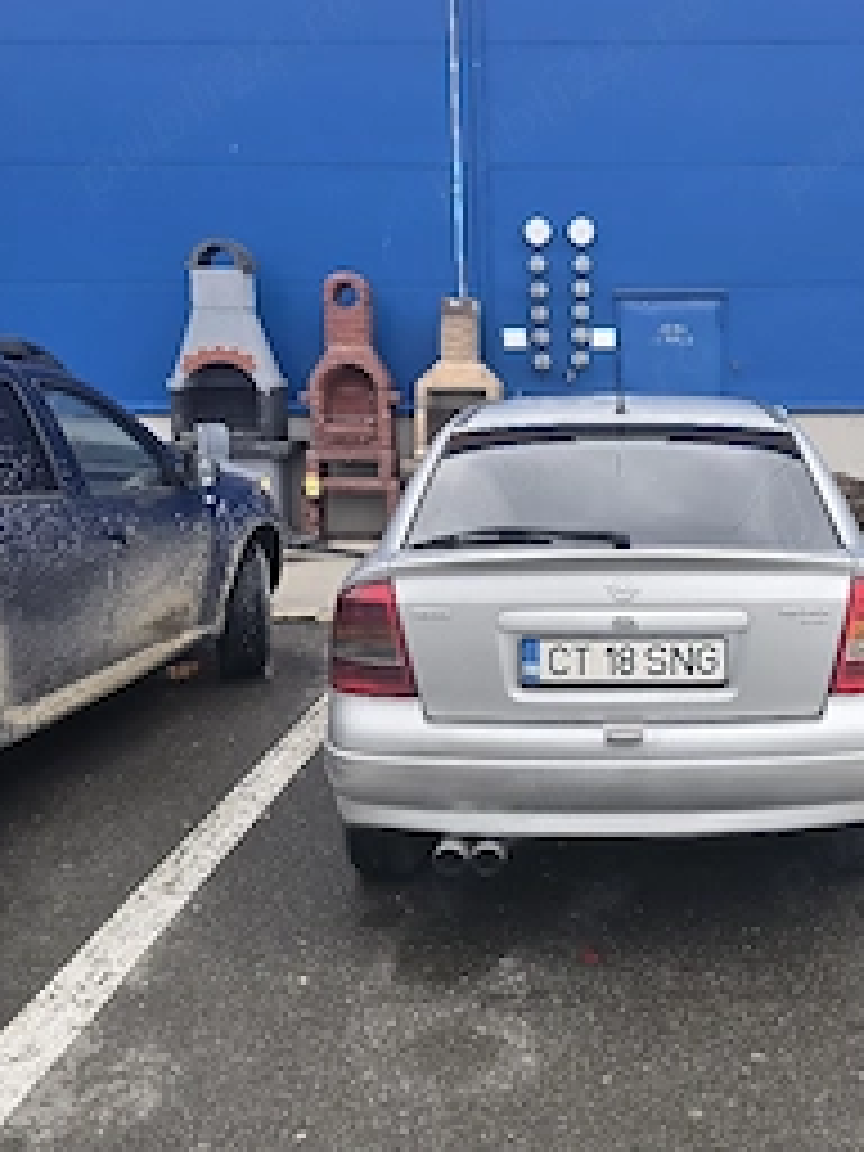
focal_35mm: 36
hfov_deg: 38.5
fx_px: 1198
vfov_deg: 51.2
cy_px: 495
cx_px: 657
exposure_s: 1/135
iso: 12
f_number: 1.7
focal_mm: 6.3
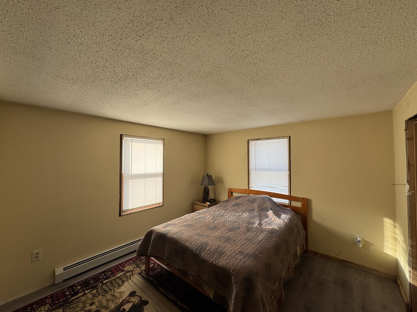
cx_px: 208
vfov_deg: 85.7
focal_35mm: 14
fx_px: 169
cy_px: 156
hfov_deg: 102.1
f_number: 2.2
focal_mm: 2.22
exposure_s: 1/99
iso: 50
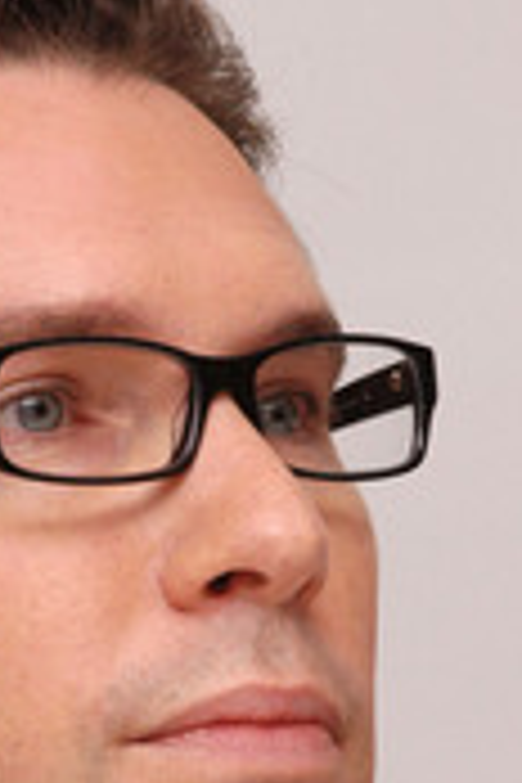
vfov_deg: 4.4
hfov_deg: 3.0
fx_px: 10116
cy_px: 608
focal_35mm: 465
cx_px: 27
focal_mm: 135
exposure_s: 1/800
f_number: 9
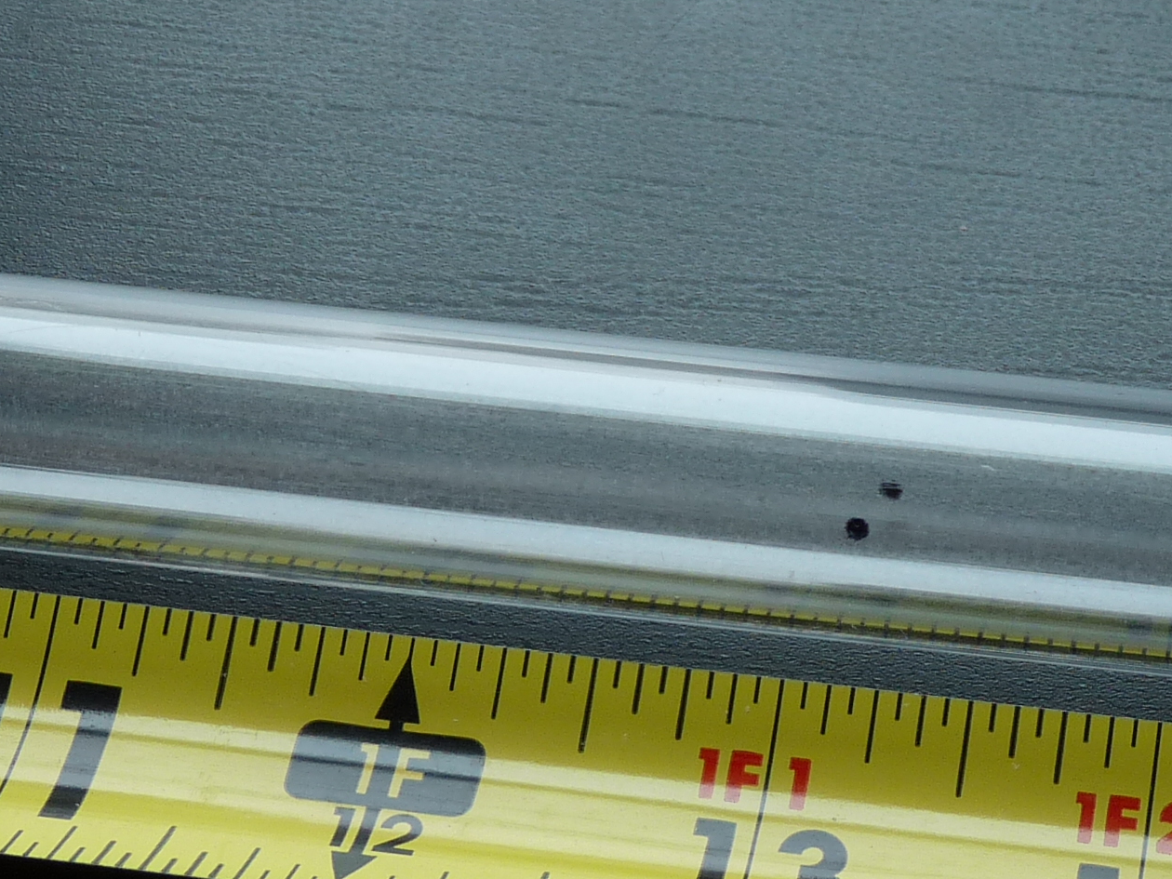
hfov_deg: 16.8
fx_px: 3961
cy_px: 447
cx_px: 851
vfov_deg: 12.7
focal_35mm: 117
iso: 100
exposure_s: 1/60
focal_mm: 7.2
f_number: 3
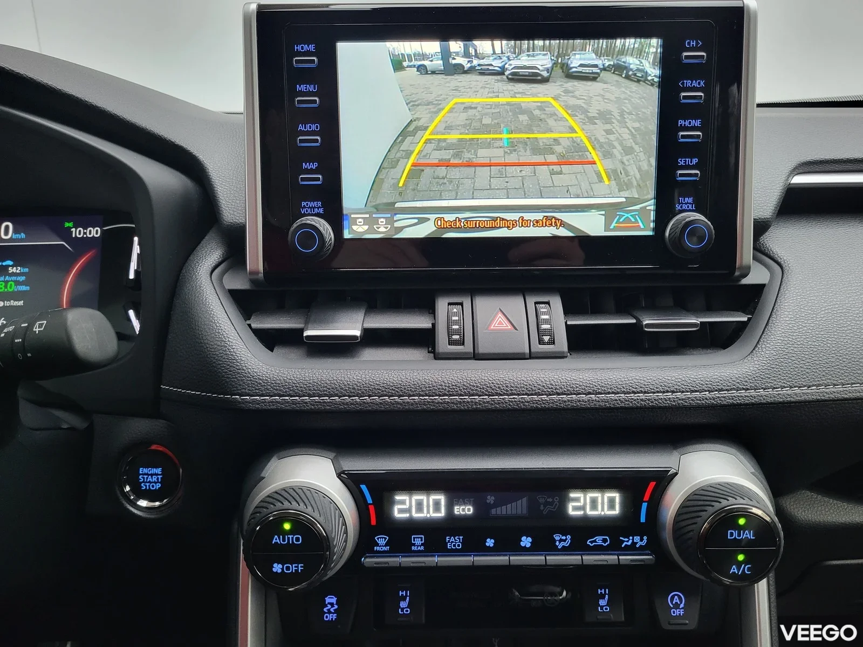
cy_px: 324
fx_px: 648
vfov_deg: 53.1
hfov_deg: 67.3
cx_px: 432
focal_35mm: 26
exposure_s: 1/50
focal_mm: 5.4
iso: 400
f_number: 1.8
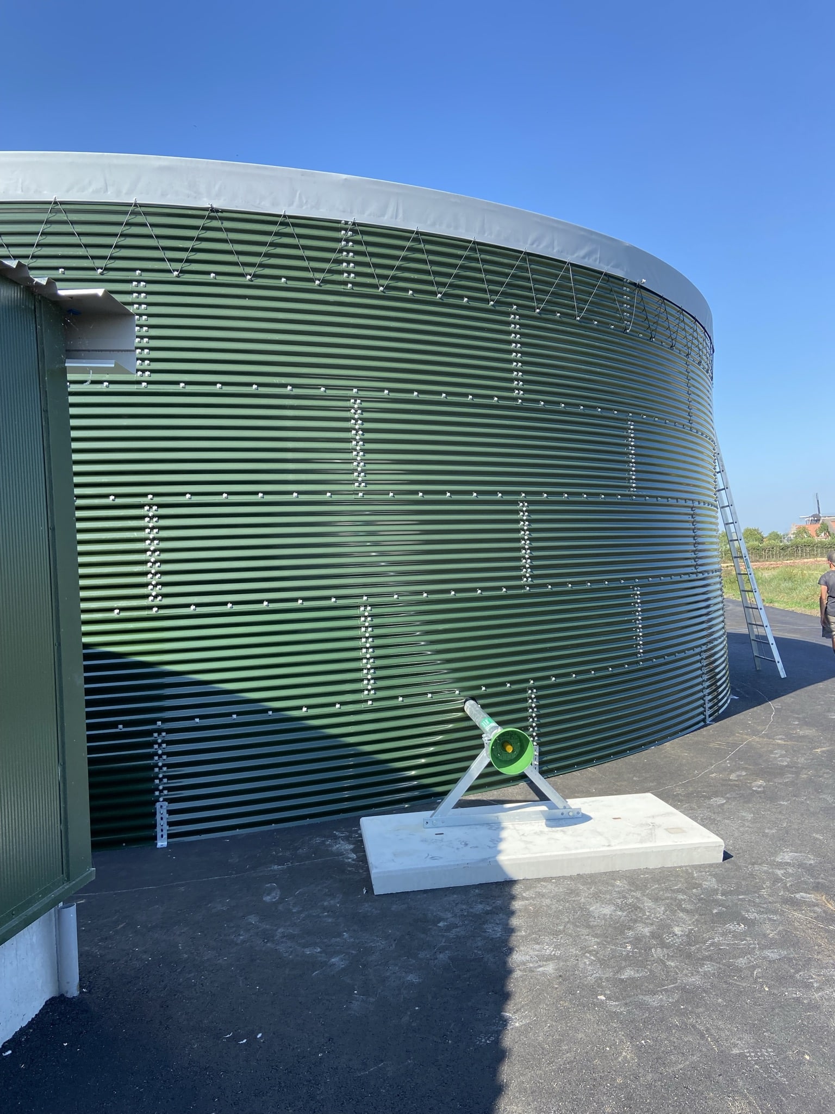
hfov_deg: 53.1
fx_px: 836
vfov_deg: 67.3
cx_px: 418
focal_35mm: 26
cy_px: 557
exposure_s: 1/884
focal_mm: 4.25
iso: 32
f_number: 1.8
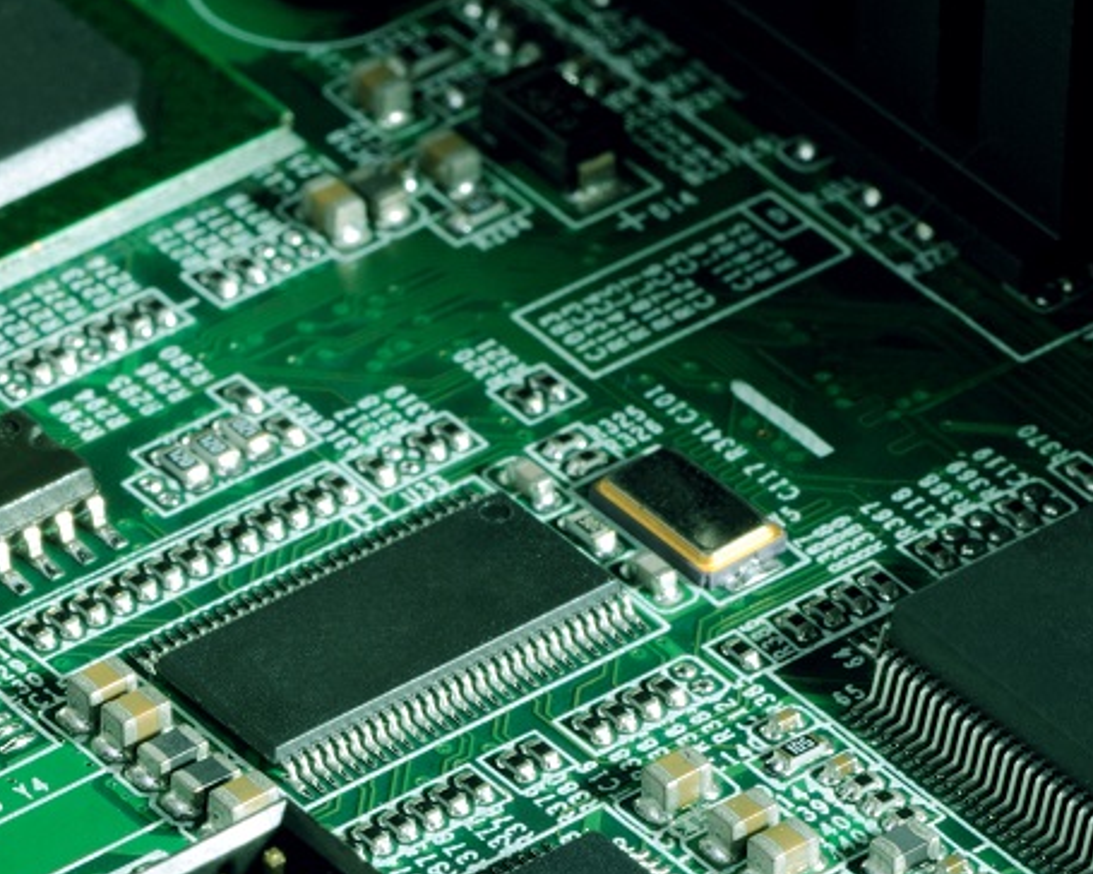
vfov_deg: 6.0
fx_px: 8405
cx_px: 401
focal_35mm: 260
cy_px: 493
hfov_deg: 7.4
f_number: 25
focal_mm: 105
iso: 200
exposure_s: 1/250
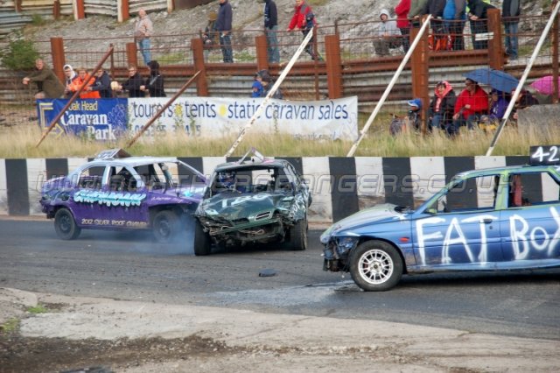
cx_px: 280
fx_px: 2215
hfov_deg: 14.4
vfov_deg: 9.6
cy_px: 186
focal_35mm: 142
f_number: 5.6
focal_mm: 95
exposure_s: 1/500
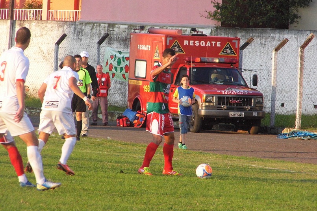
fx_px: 3635
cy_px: 101
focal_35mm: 413
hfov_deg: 5.0
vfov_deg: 3.3
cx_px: 158
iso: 200
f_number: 5.7
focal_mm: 70.9
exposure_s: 1/250
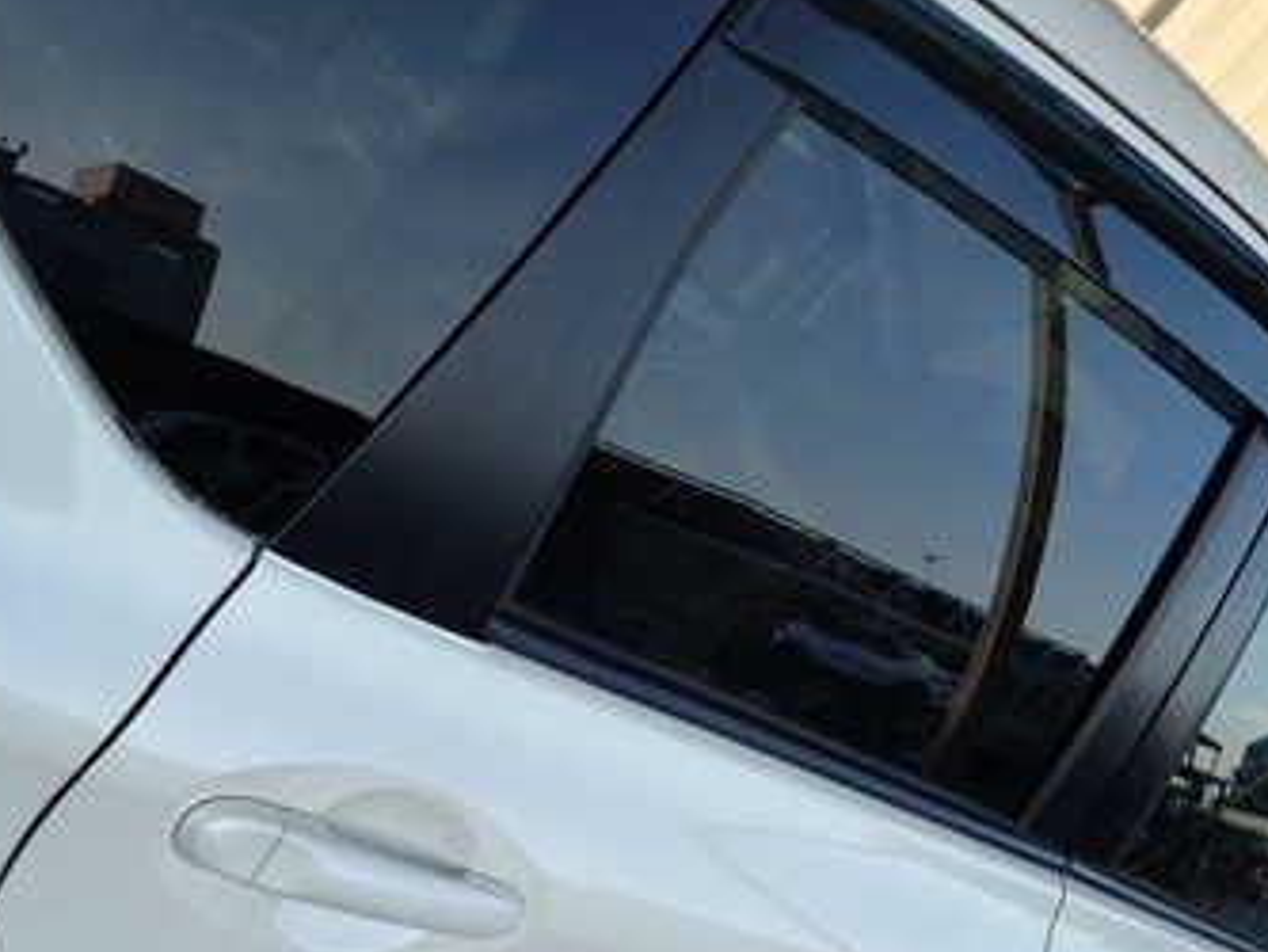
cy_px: 720
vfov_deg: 31.6
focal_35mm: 45
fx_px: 1649
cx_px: 480
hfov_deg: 41.8
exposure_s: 1/500
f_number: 2
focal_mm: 4.5
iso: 100
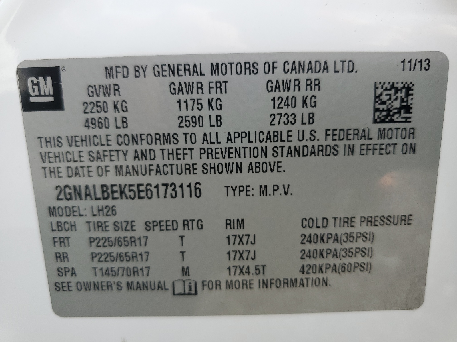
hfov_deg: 67.3
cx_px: 228
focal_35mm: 26
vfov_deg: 53.1
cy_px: 171
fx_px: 343
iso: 50
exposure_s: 1/455
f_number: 1.5
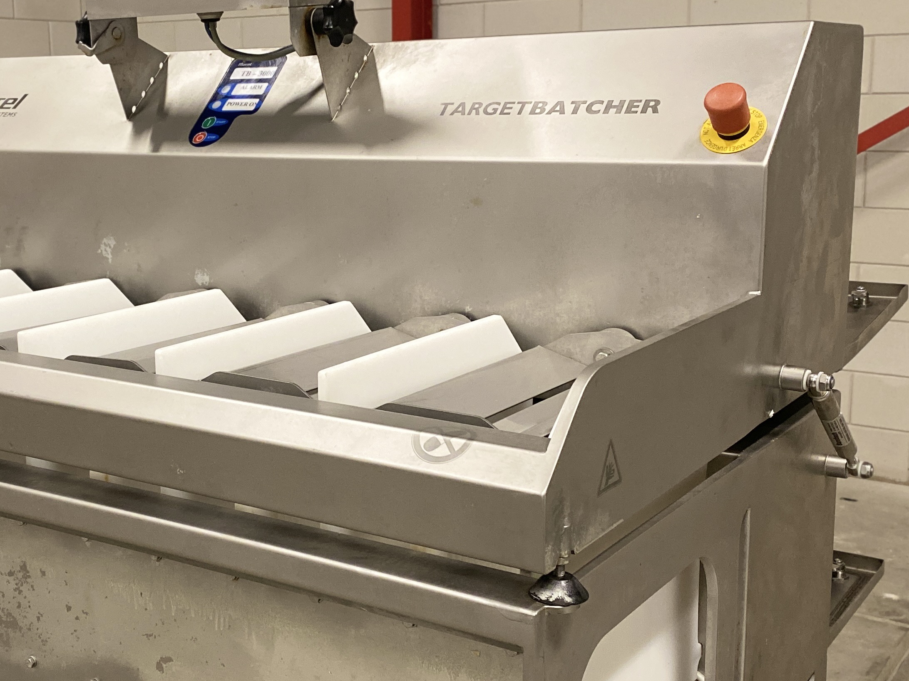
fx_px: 1260
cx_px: 300
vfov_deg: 30.3
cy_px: 341
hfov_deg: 39.2
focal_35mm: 48
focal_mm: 4.25
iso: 250
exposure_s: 1/50
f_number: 1.8
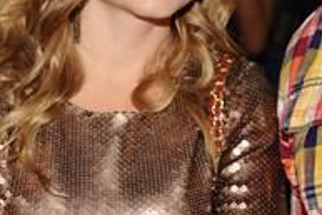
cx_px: 309
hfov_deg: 10.3
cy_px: -85
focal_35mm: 199
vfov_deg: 6.8
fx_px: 1781
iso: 1100
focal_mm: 70
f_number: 5.6
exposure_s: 1/250
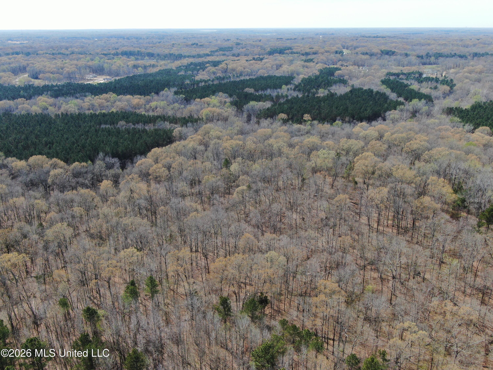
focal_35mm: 31
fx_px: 442
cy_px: 185
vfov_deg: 45.4
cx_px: 246
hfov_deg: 58.4
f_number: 3.1
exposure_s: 1/500
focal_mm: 5.33
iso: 100
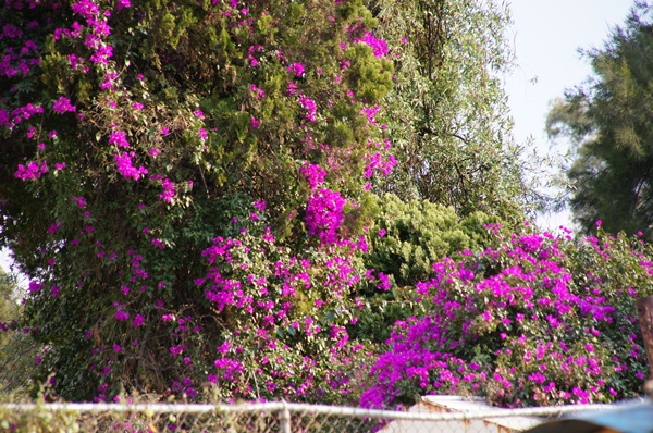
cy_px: 216
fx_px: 5433
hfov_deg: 6.9
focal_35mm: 300
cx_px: 326
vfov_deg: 4.6
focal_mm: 200
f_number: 6.3
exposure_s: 1/320
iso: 400
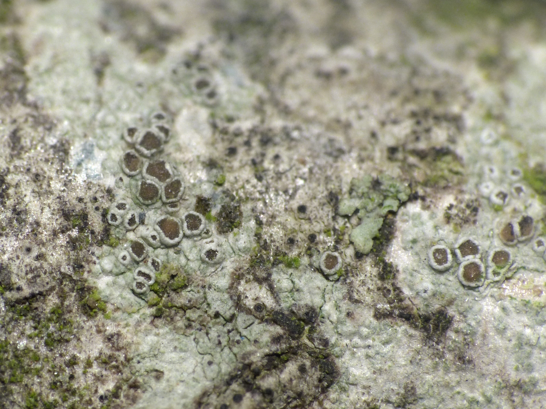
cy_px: 204
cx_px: 273
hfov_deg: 3.7
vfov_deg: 2.8
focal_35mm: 529
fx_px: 8344
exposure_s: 1/200
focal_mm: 95.2
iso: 200
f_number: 8
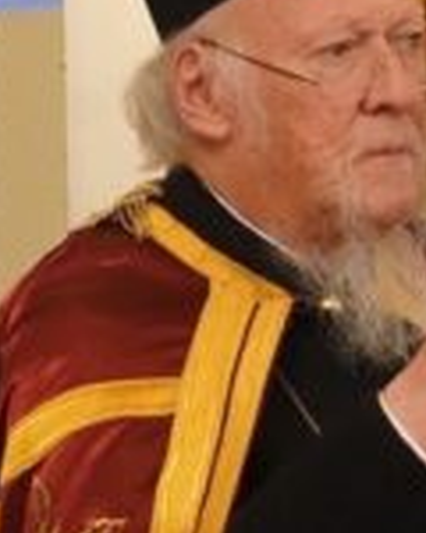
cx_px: 518
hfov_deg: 3.9
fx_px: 6288
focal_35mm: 399
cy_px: 444
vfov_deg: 4.8
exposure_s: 1/500
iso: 16000
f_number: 5.6
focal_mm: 85
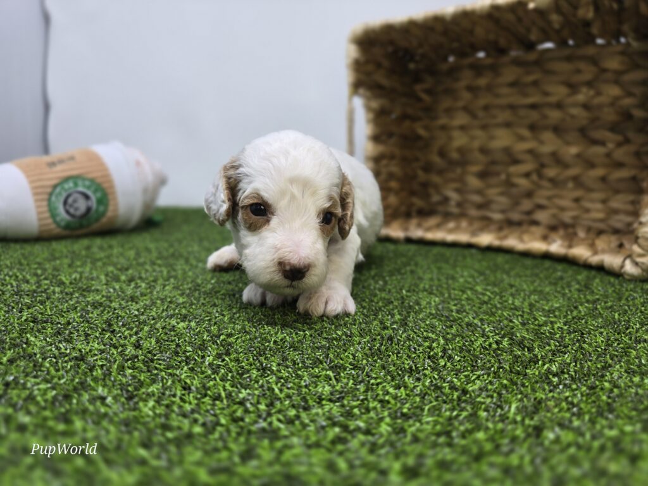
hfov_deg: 73.9
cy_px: 243
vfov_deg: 58.9
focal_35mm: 23
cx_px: 324
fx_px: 431
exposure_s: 1/120
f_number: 1.7
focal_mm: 6.3
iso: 50
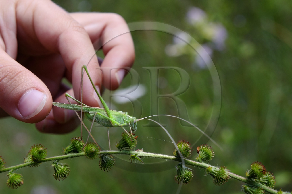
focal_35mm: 70
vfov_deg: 19.4
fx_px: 567
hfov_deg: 28.9
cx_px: 146
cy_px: 97
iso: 400
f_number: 11
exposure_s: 1/160
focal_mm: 70
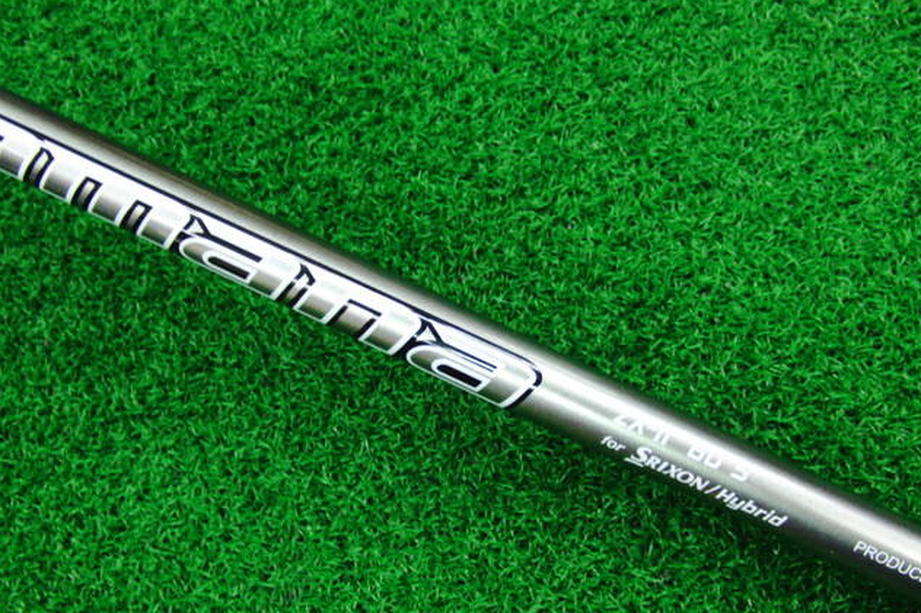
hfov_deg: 49.6
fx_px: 997
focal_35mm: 39
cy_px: 345
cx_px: 465
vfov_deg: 34.1
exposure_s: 1/40
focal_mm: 6.42
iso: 400
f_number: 3.6
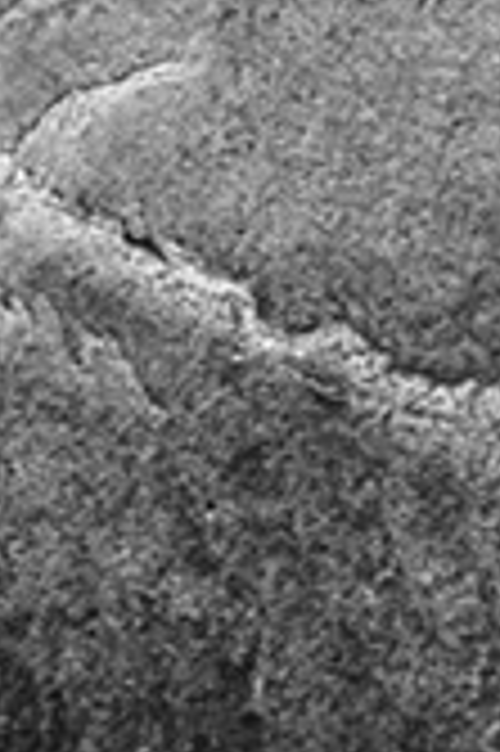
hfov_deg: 3.2
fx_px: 8768
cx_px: 1036
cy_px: -448
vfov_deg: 4.9
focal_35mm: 420
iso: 200
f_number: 5.3
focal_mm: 62
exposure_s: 1/400
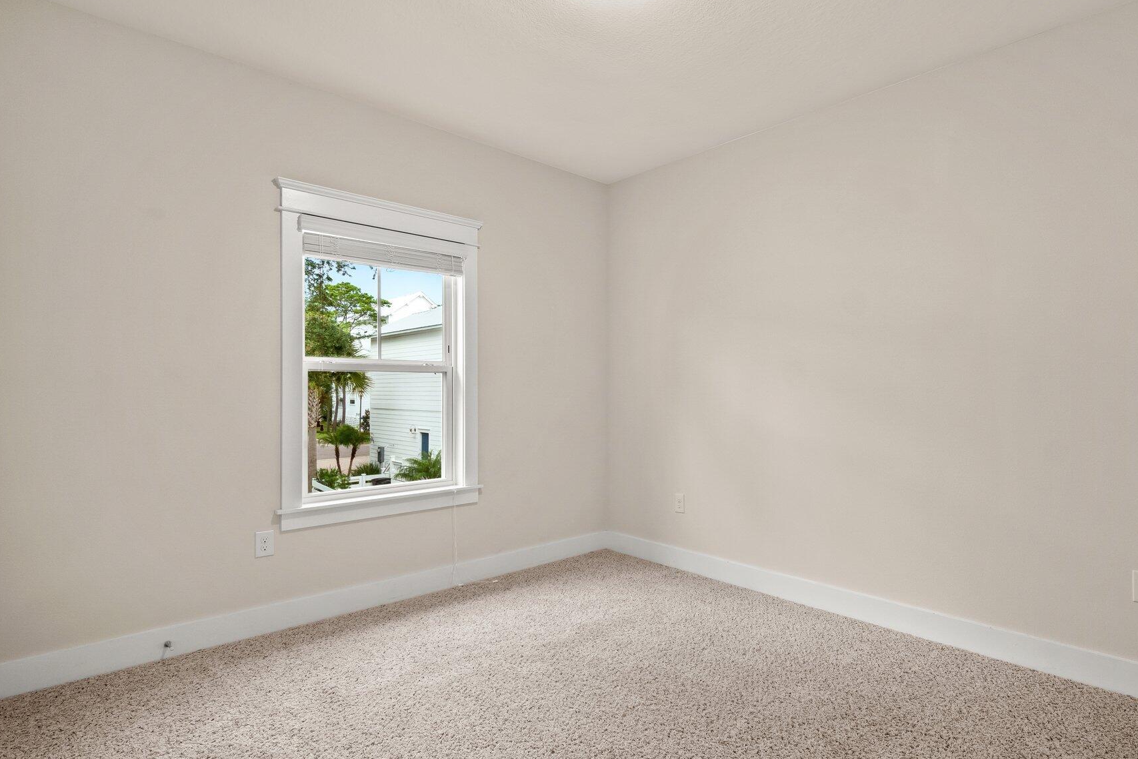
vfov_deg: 67.4
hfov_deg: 89.4
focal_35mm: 18
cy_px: 393
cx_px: 655
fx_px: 569
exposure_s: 3.2
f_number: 8
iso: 400
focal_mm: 10
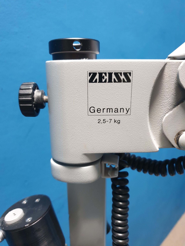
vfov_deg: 67.3
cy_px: 123
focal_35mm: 26
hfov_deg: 53.1
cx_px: 92
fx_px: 185
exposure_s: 1/20
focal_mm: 4.3
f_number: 1.5
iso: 250
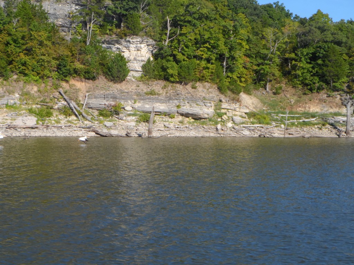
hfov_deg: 26.7
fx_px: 747
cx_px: 177
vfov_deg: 20.2
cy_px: 132
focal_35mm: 73
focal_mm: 11.9
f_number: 4.3
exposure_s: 1/350
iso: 80
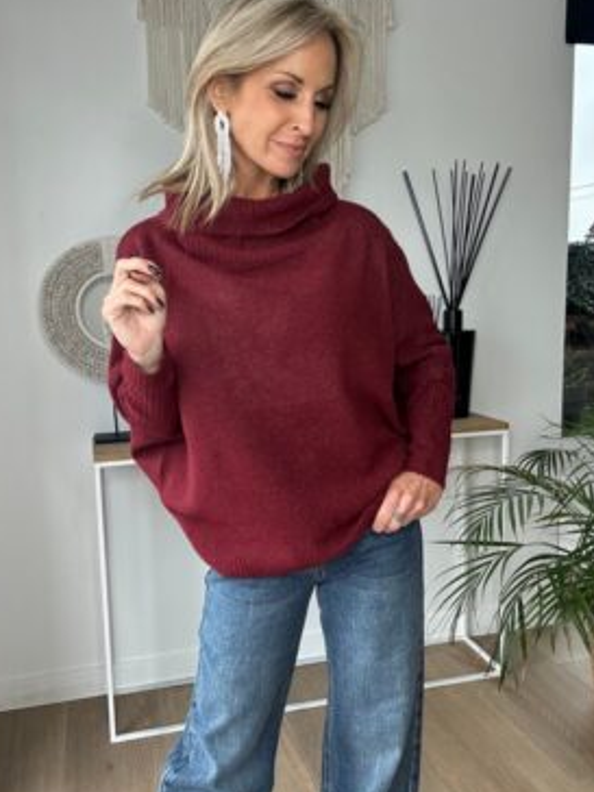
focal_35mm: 33
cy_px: 420
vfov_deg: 55.3
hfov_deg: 42.9
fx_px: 755
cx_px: 300
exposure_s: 1/80
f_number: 1.9
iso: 80
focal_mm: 2.69
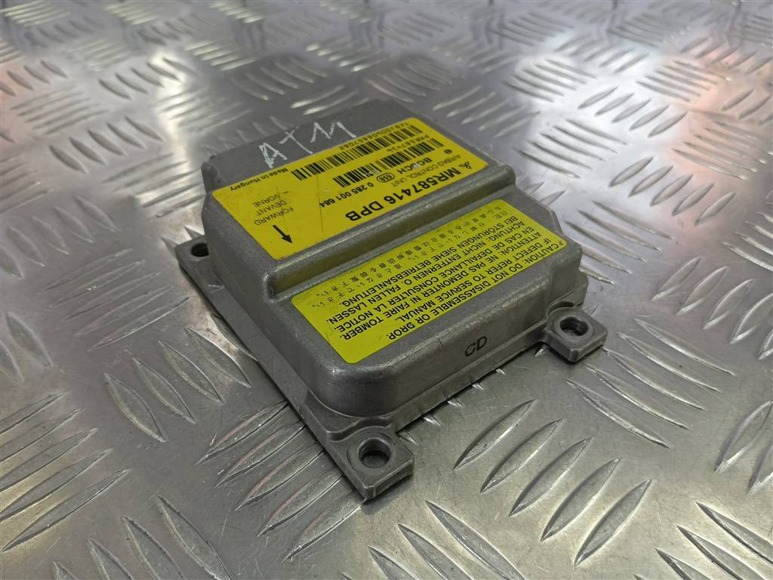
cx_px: 386
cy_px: 290
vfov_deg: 51.4
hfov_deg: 65.3
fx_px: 603
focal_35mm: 27
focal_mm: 4.11
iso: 99
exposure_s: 1/100
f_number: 1.6
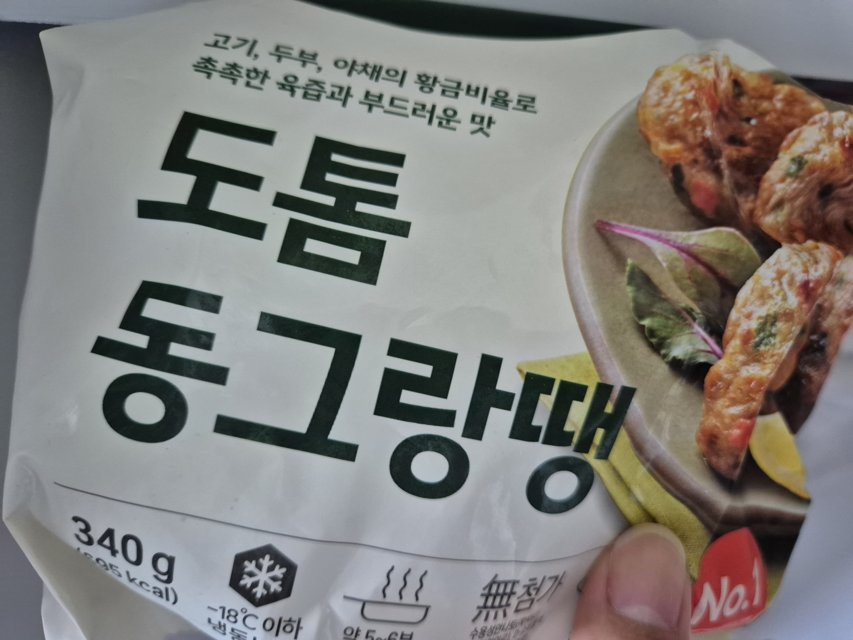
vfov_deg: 58.9
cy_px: 320
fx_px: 567
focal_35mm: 23
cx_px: 426
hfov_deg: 73.9
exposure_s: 1/60
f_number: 1.8
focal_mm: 5.4
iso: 1000
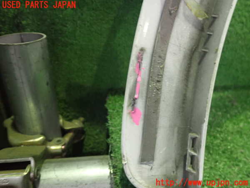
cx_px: 125
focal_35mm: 30
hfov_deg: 60.0
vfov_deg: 46.8
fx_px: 217
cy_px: 94
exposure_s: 1/25
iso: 800
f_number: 2.3
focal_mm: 5.4
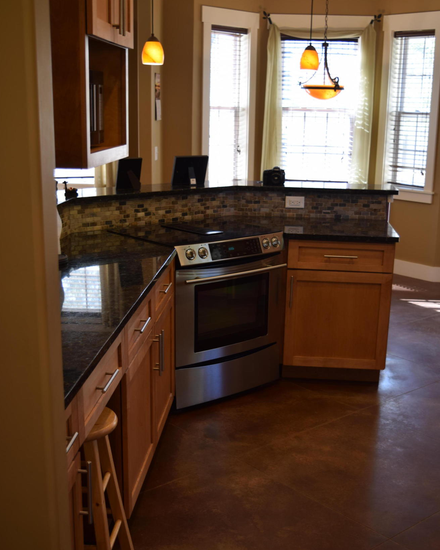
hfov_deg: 31.5
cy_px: 315
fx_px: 781
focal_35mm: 48
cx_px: 218
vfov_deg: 38.7
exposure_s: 1/20
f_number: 4.2
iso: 100
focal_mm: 28
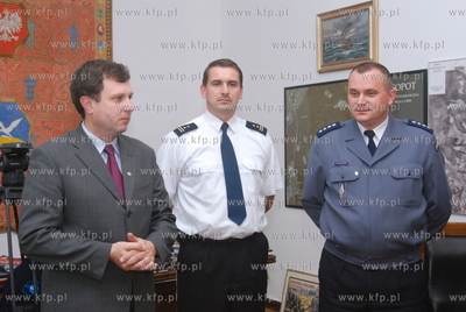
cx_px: 233
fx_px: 622
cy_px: 156
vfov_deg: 28.2
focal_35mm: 48
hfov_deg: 41.1
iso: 1000
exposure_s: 1/60
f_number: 5.6
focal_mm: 32
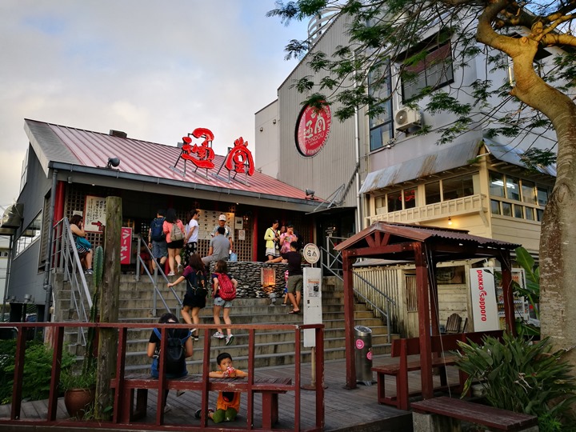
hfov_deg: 65.3
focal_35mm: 27
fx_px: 449
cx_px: 288
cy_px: 216
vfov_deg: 51.4
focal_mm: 4.5
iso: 50
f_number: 2.2
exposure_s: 1/120
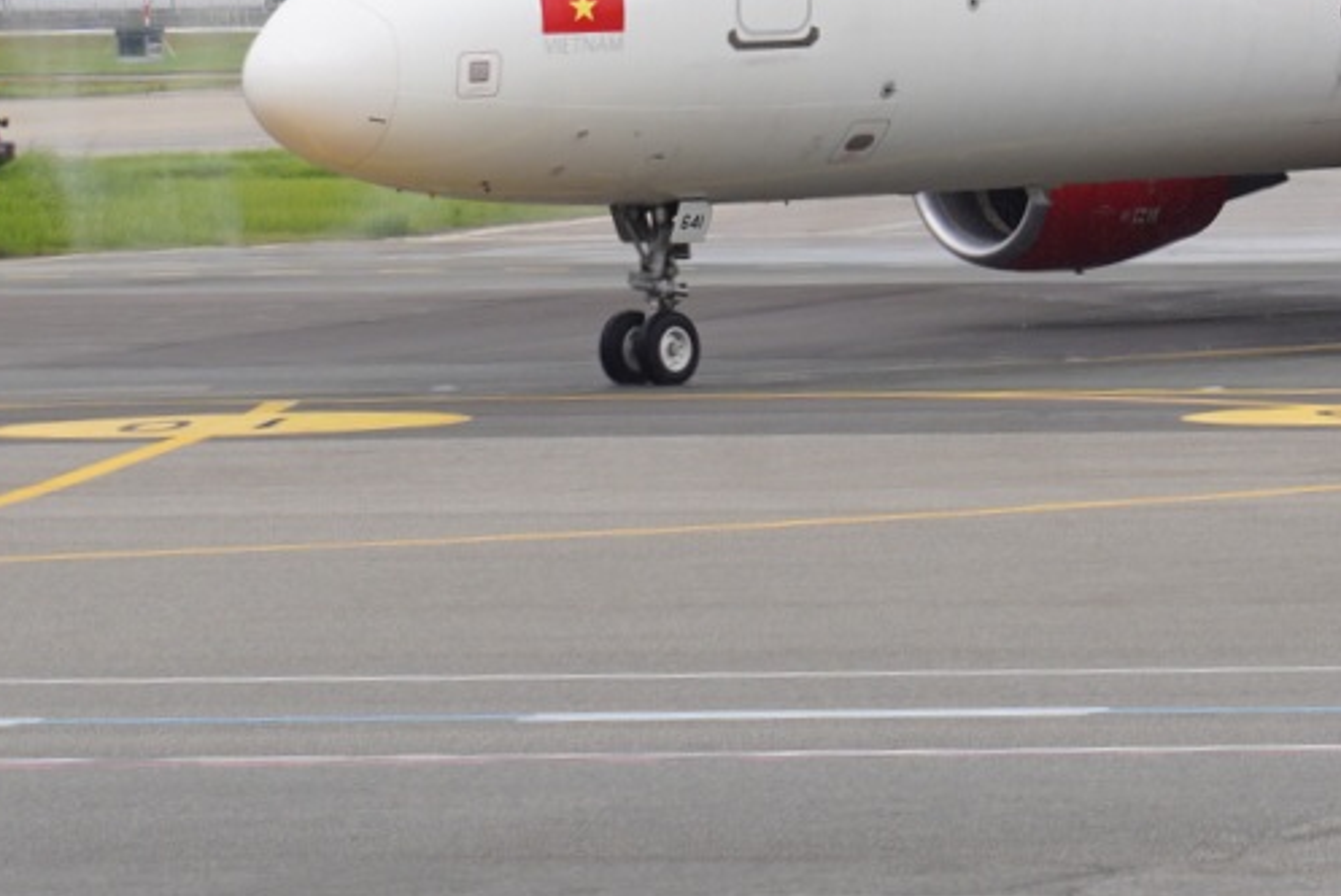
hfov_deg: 7.2
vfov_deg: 4.8
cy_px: -194
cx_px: 1632
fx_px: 10622
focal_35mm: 285
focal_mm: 61
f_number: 5.6
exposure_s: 1/323
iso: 100
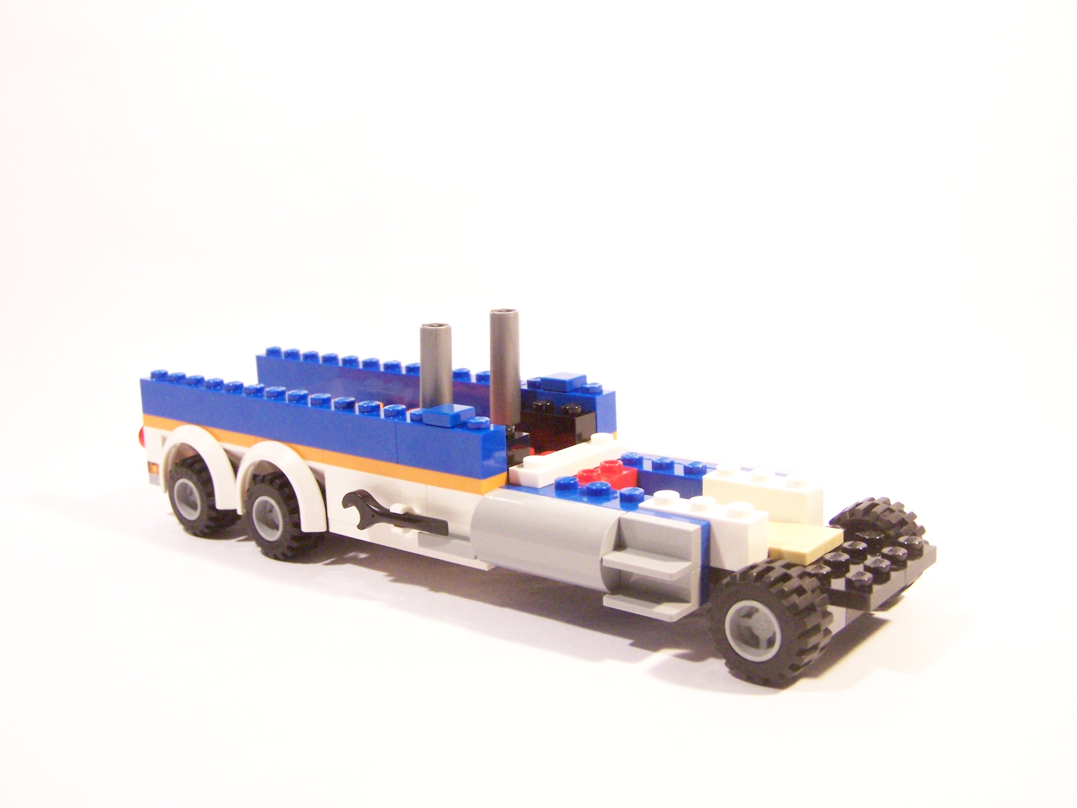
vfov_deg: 37.7
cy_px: 404
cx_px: 538
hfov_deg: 49.0
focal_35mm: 38
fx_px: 1182
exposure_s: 1/30
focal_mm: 6.3
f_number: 3.6
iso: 400
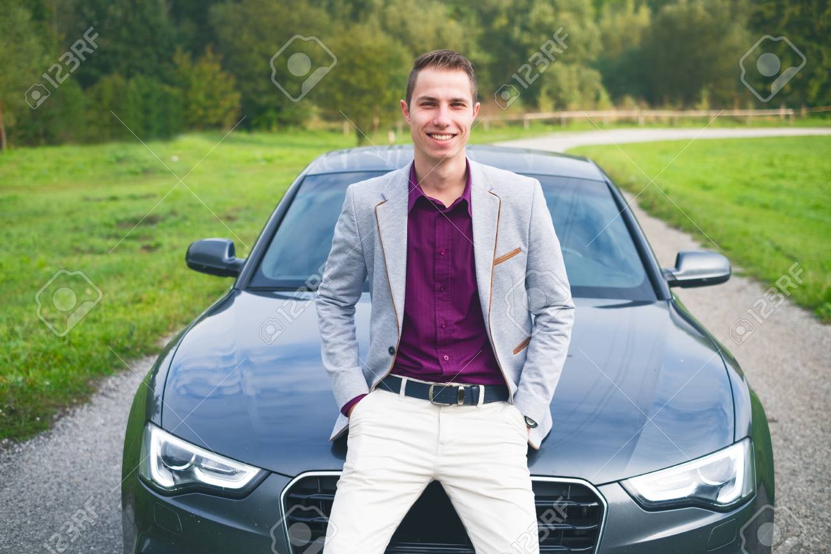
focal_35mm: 53
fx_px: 1223
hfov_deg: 37.5
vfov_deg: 25.5
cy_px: 277
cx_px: 416
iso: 200
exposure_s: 1/1000
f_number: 2.5
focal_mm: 35
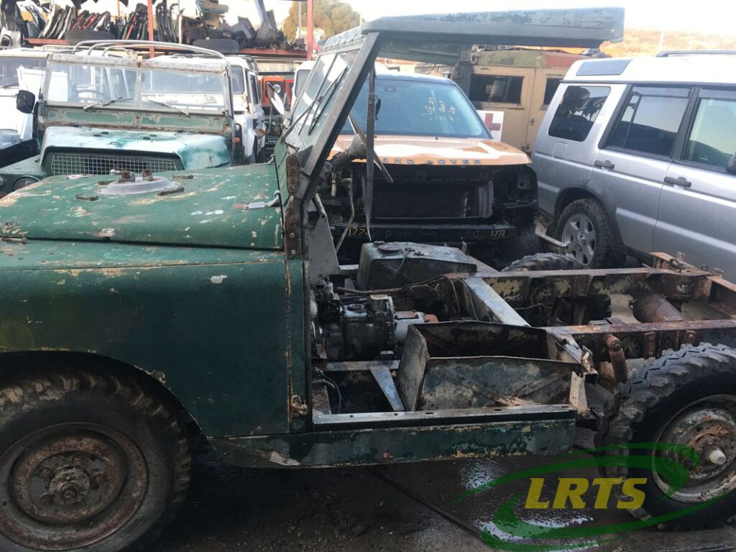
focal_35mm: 29
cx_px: 368
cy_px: 276
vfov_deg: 48.2
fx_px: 617
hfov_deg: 61.7
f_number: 2.2
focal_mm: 4.15
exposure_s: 1/33
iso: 50
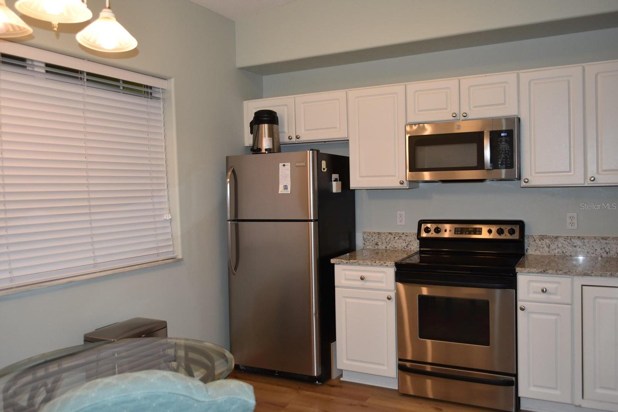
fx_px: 515
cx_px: 309
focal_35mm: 30
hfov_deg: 61.9
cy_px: 206
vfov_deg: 43.6
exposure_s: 1/60
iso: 560
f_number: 3.8
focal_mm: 20
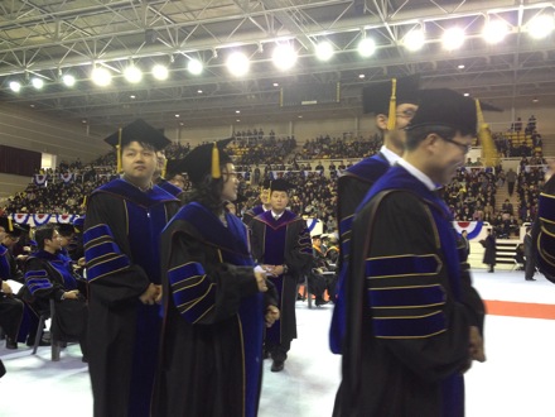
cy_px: 208
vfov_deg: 40.7
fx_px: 561
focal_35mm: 35
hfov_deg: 52.6
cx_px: 278
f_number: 2.4
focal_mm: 4.28
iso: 100
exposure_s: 1/20
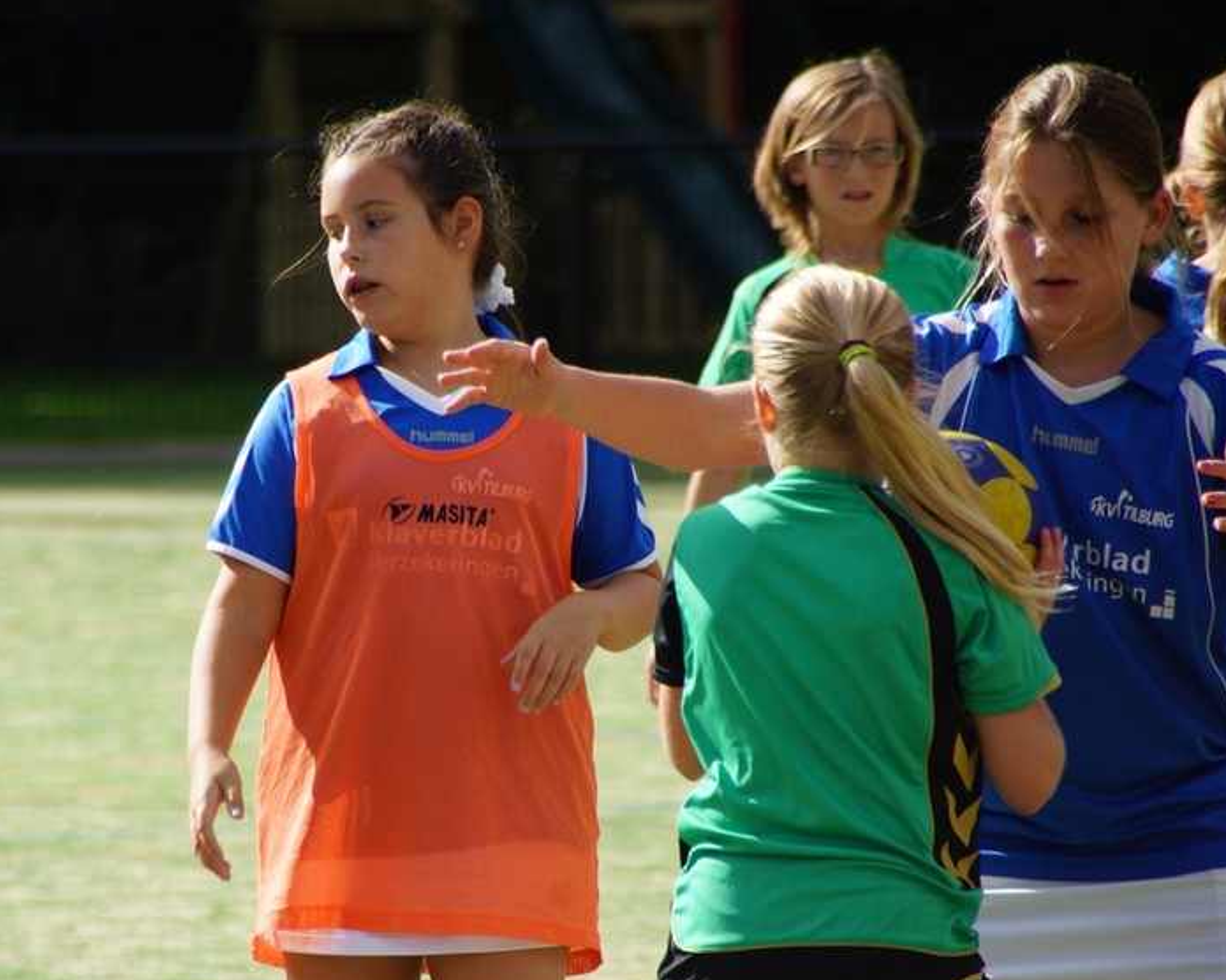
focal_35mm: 518
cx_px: 472
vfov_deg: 3.0
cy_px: 531
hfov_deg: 3.7
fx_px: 18785
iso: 125
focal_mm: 250
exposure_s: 1/400
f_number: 6.3
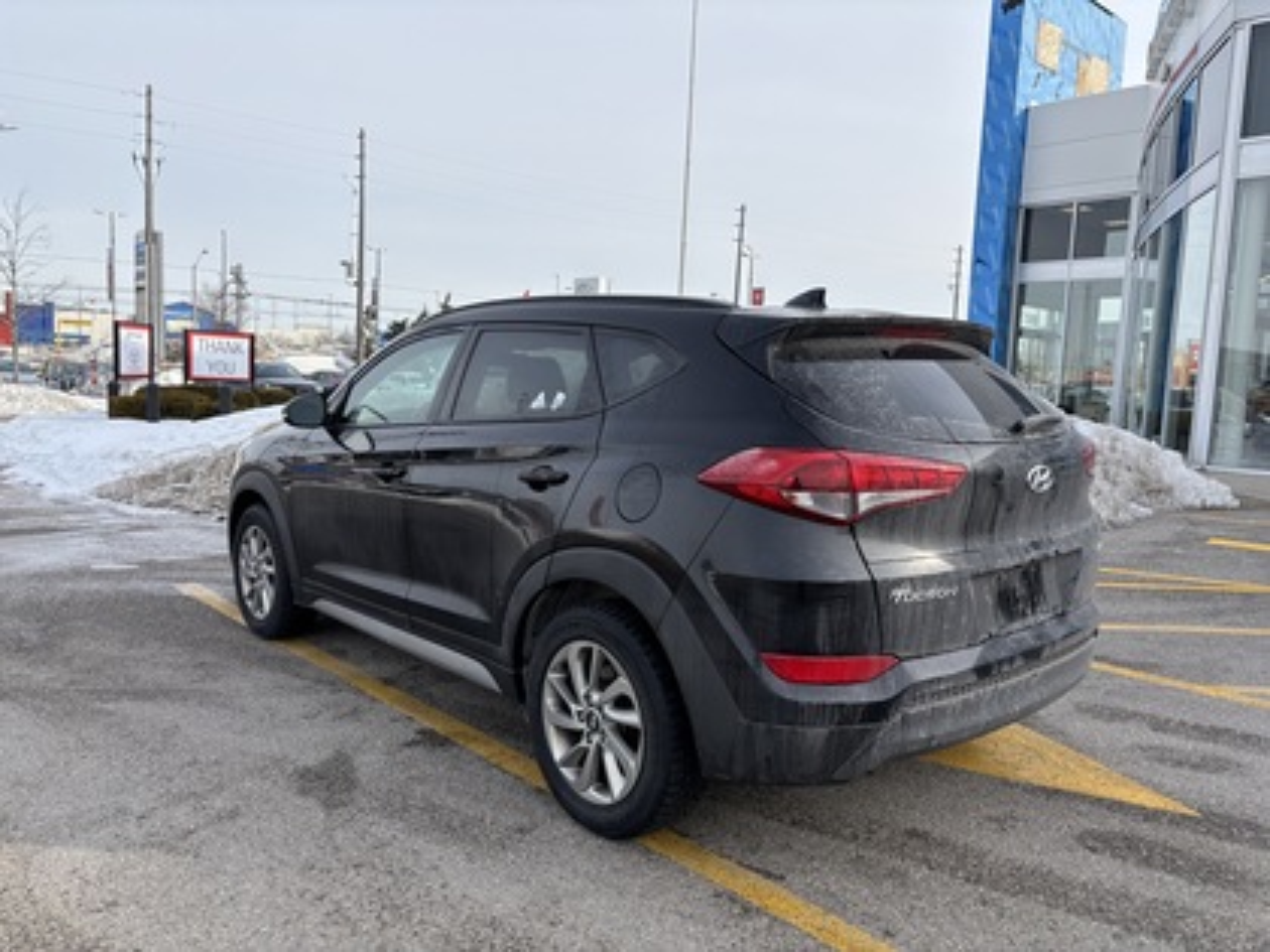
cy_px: 476
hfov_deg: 67.3
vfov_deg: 53.1
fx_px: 954
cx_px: 635
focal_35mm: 26
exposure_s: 1/2398
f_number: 1.6
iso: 50
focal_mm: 5.96
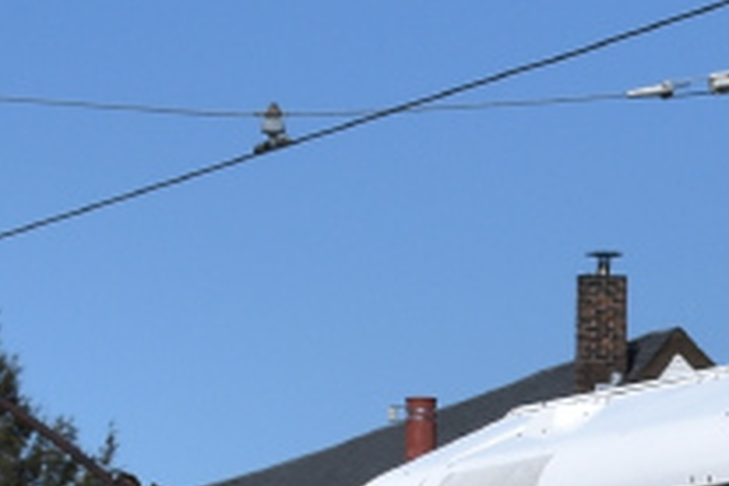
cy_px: 784
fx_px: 5146
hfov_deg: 8.0
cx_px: 1049
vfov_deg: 5.3
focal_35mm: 254
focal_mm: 27
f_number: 8
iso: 100
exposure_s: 1/500
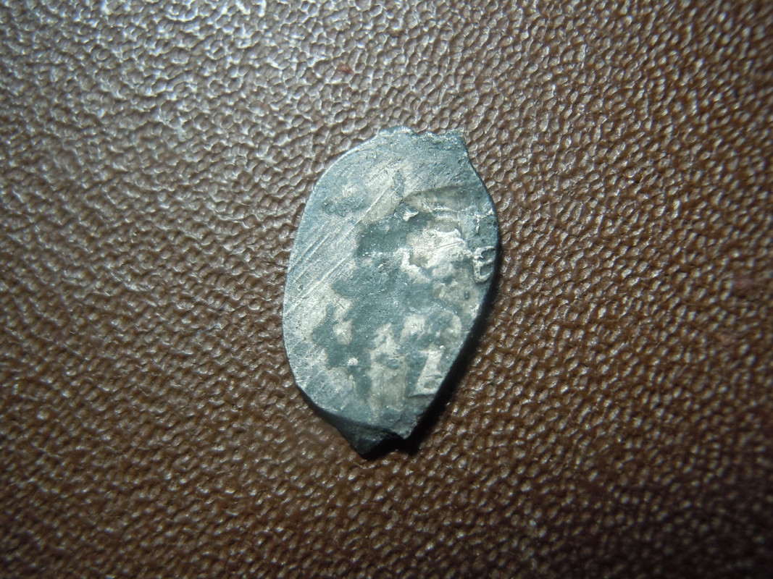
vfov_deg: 42.9
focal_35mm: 33
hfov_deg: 55.4
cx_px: 386
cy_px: 290
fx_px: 737
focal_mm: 5.9
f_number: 4
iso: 250
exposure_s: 1/60
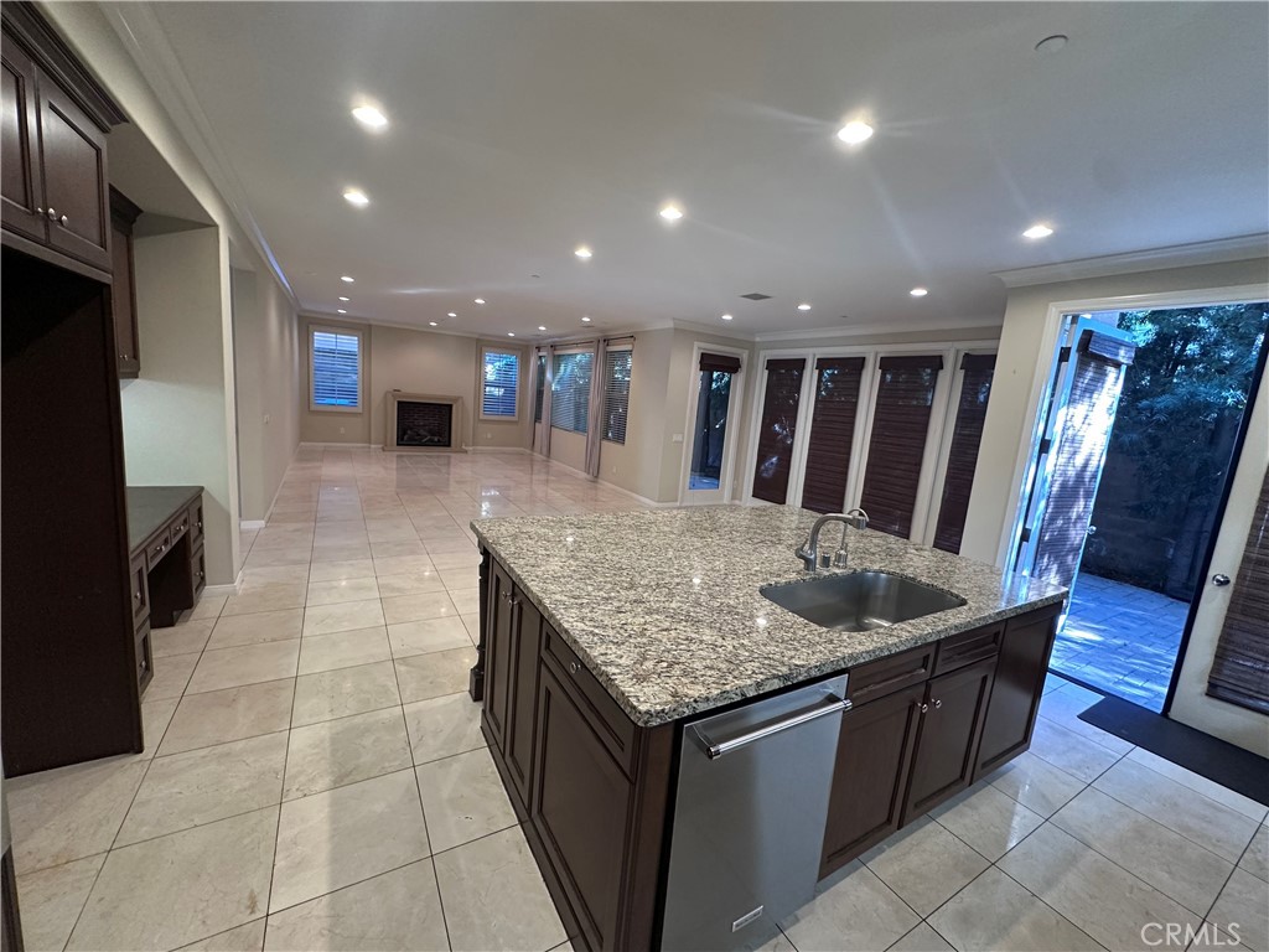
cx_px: 634
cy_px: 476
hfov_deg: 102.1
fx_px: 513
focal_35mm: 14
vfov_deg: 85.7
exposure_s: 1/120
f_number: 2.2
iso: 320
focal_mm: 2.22
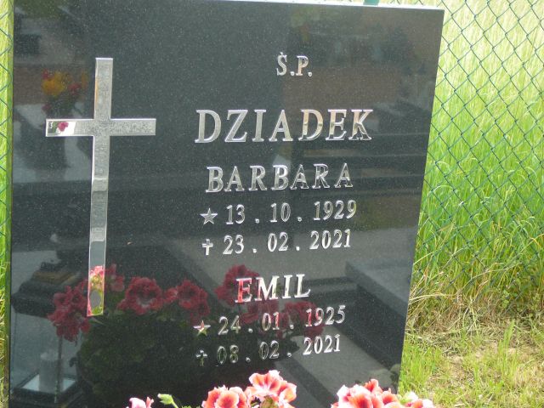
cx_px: 272
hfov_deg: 29.8
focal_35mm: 65
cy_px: 204
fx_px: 1021
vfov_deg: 22.6
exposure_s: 1/160
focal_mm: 9.7
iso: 80
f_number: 3.6
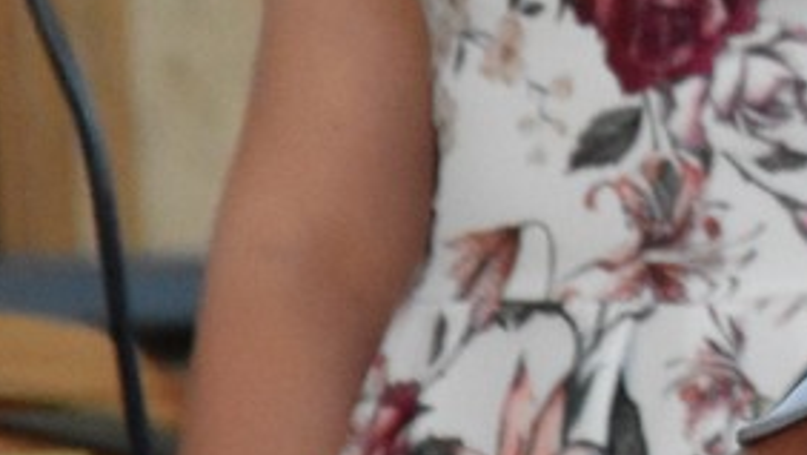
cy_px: -591
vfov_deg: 1.3
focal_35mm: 935
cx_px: 1399
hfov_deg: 2.3
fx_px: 20018
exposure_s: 1/125
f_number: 5.6
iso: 3200
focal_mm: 105
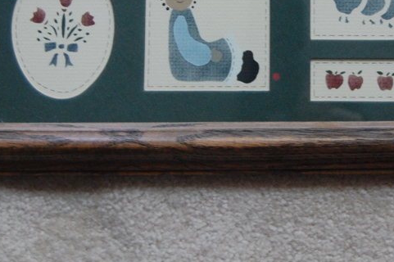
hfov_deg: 19.2
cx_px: 295
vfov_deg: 12.8
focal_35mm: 106
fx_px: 1159
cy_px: 27
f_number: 4.5
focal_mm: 34
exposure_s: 1/25
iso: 800
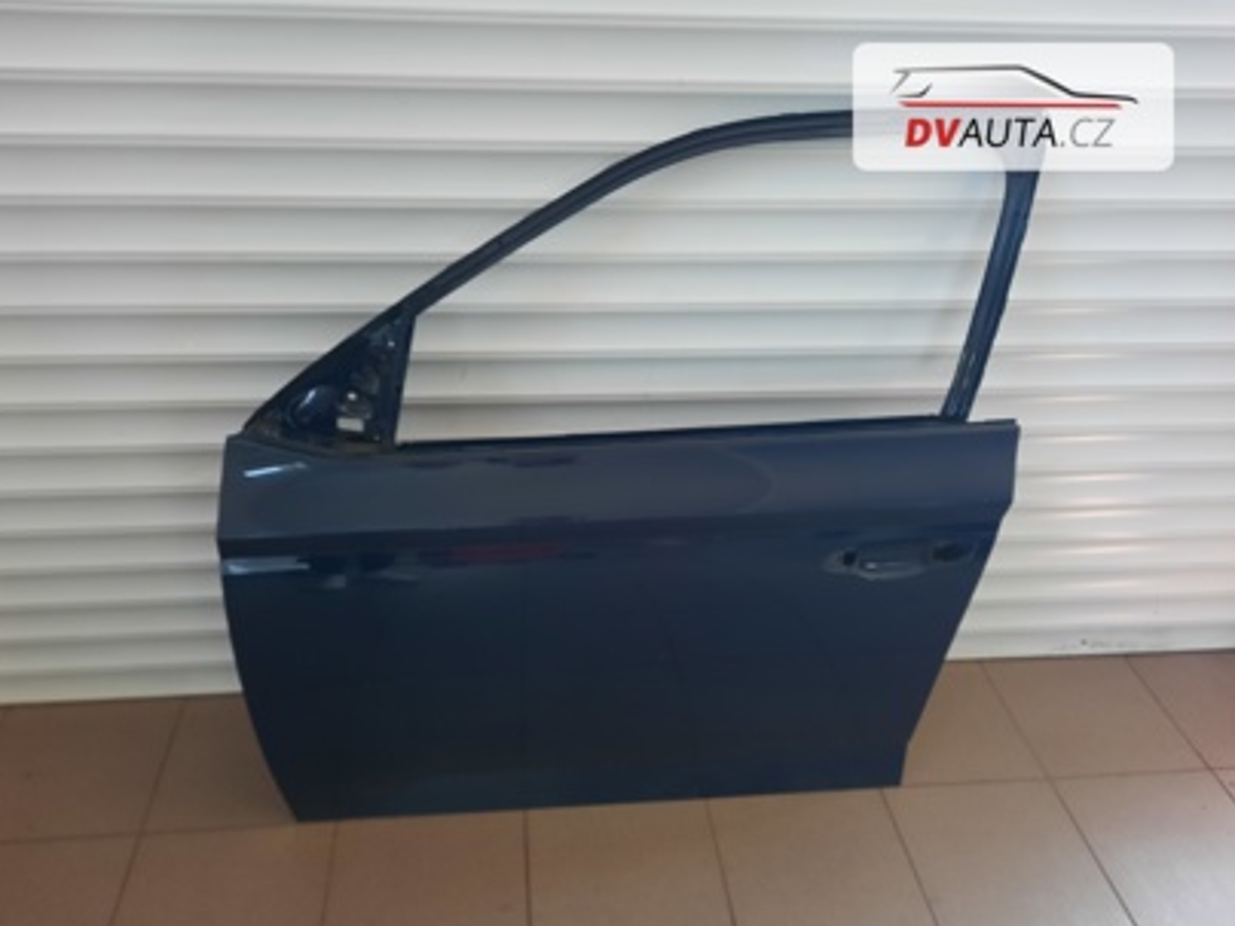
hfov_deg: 67.3
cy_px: 460
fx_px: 928
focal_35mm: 26
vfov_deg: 53.1
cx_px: 596
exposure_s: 1/50
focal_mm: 4.6
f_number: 2
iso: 250
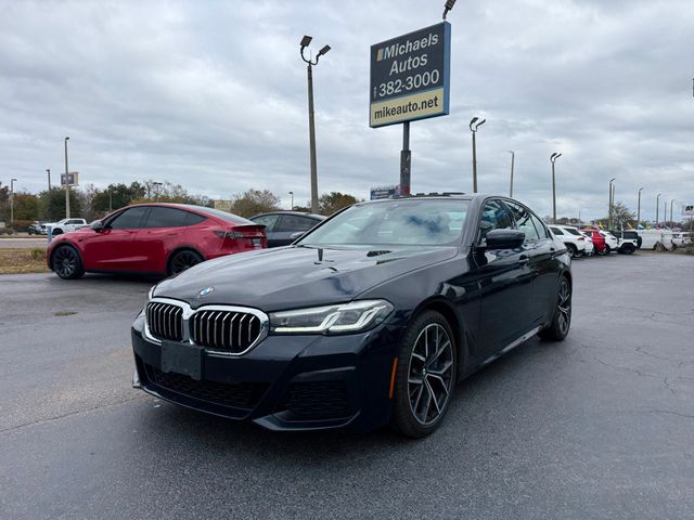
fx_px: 481
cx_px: 347
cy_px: 260
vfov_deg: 56.8
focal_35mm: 24
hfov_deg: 71.6
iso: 80
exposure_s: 1/4673
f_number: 1.78
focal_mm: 6.76
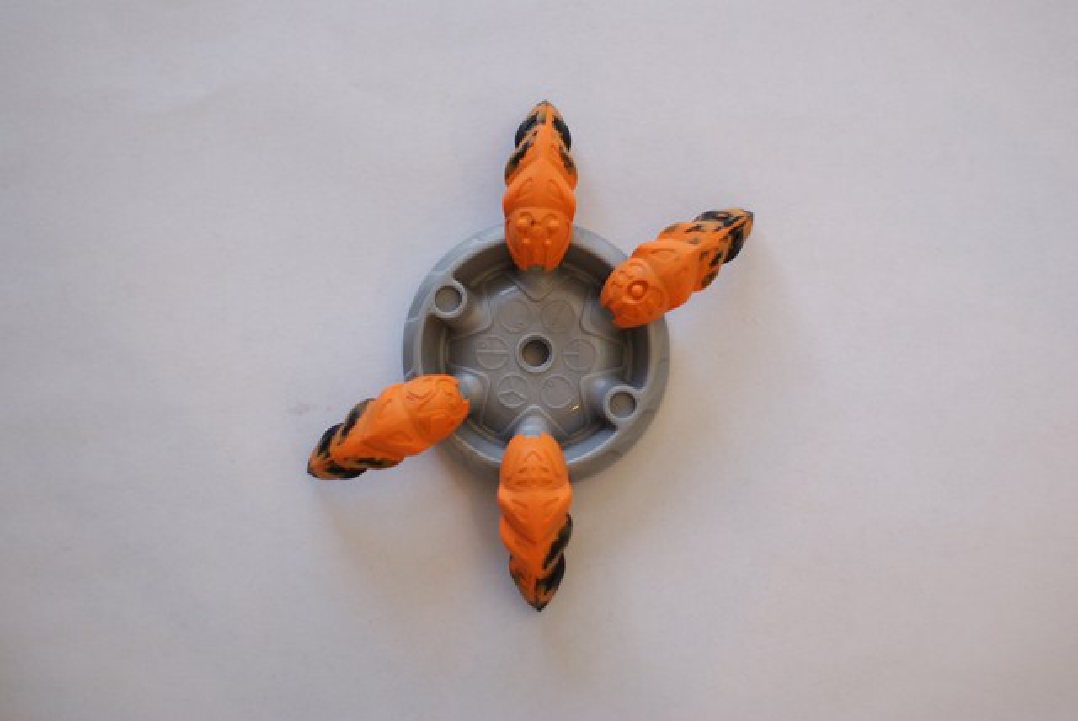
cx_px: 539
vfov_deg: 18.2
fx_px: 2248
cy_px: 360
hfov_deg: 27.0
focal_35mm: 75
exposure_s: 1/80
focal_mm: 50
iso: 100
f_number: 2
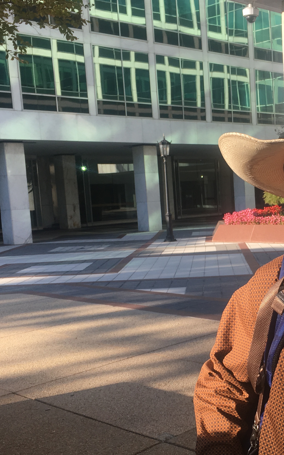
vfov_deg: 38.0
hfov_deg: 23.9
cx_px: 244
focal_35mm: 53
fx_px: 656
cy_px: 275
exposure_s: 1/432
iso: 25
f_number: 2.2
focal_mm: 4.15
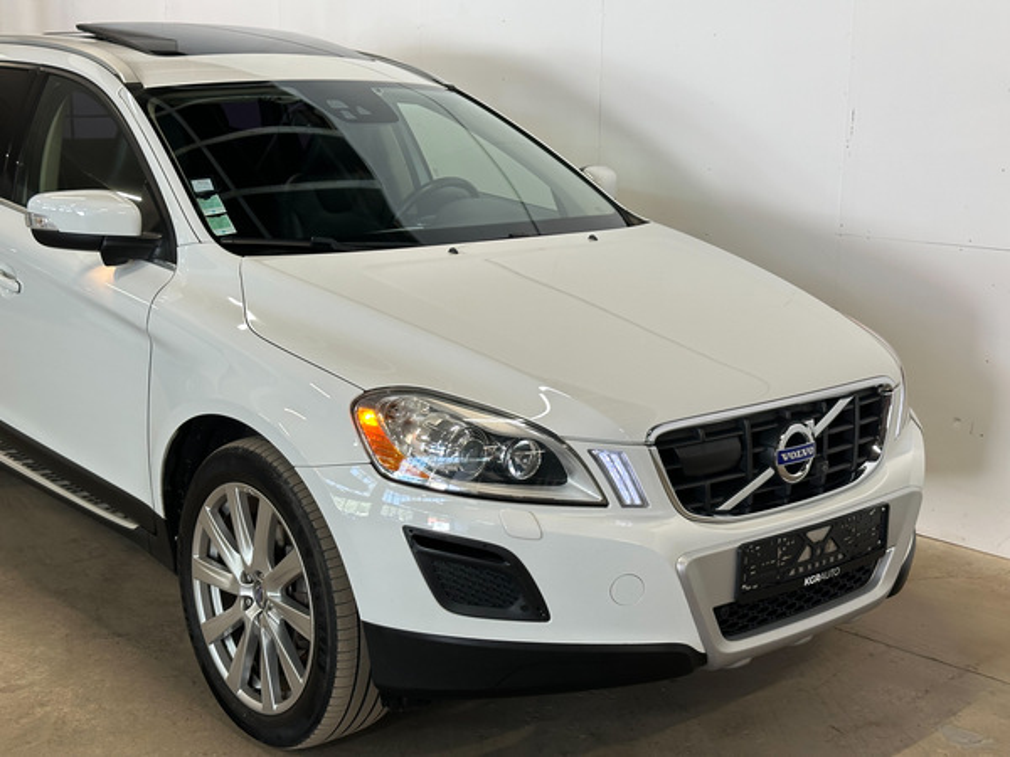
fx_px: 1401
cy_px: 378
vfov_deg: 30.3
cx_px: 505
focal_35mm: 48
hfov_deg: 39.7
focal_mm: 6.86
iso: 50
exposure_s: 1/50
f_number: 1.78
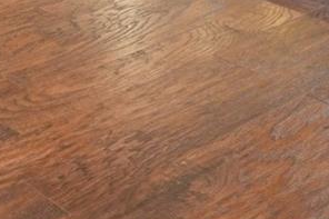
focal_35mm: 92
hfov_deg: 20.1
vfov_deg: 11.7
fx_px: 840
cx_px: -116
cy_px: -335
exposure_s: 1/13
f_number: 9
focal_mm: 17
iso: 400
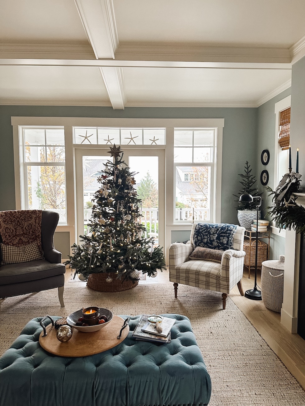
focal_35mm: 24
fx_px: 282
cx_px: 152
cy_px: 203
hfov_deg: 56.8
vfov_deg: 71.6
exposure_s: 1/60
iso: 250
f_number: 1.8
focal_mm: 6.86
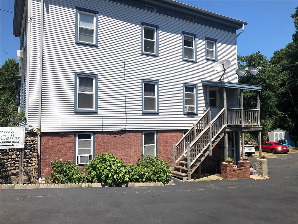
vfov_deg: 49.7
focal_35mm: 28
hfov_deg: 63.4
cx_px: 149
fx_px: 241
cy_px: 112
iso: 20
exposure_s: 1/2825
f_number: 1.8
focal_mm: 3.99
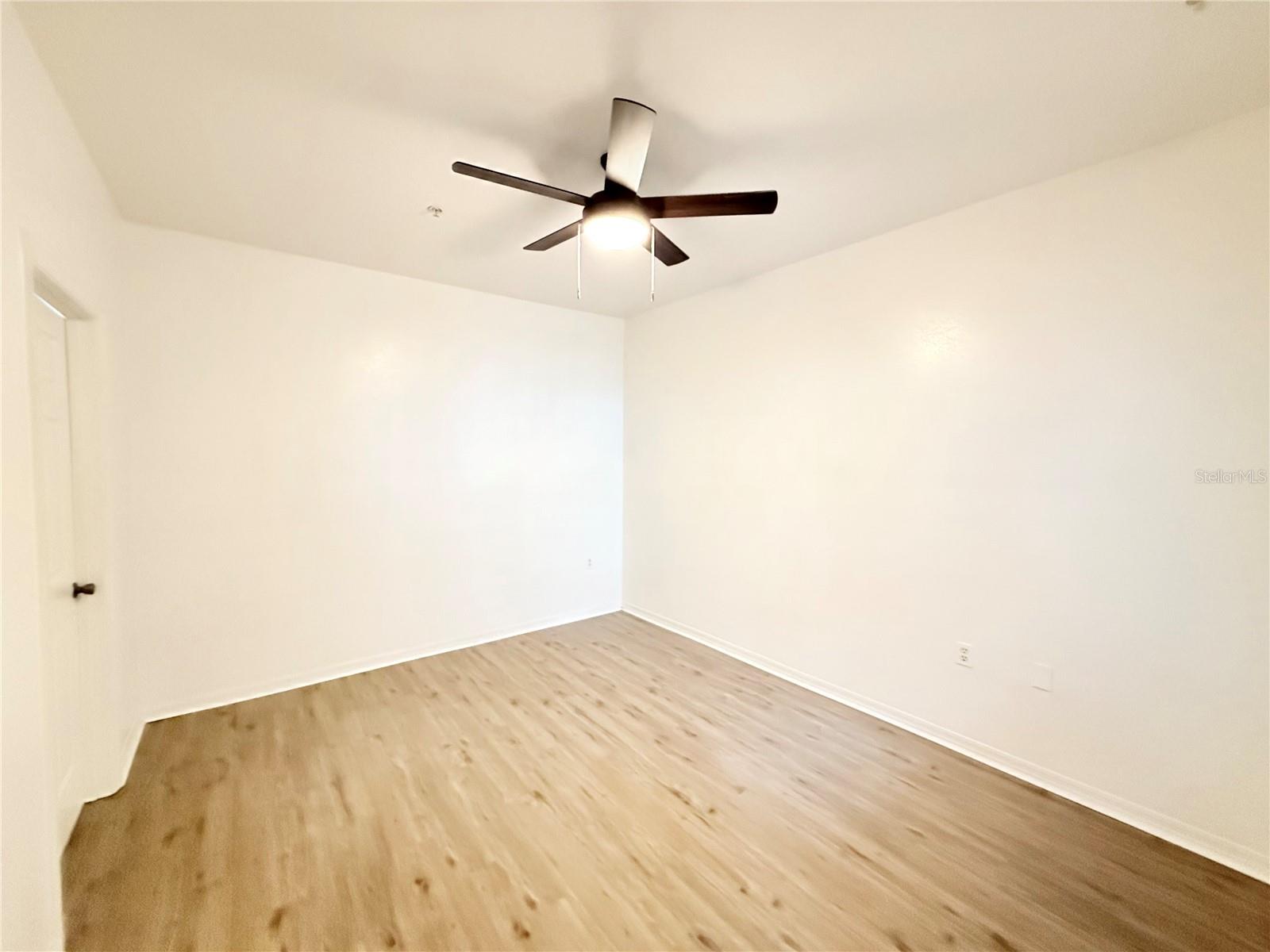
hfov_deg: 102.1
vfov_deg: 85.7
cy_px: 476
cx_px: 635
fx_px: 514
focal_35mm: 14
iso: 1250
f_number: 2.2
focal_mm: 2.22
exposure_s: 1/40
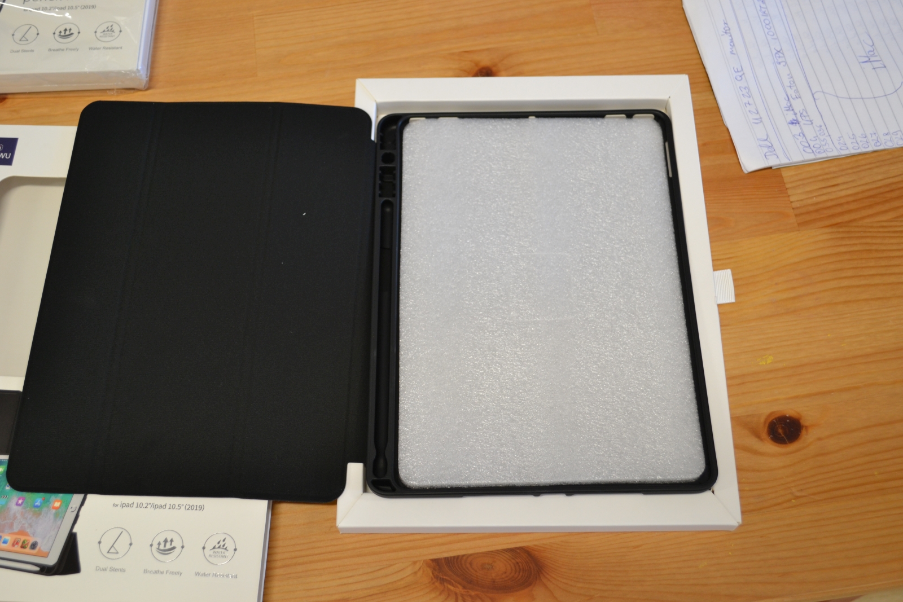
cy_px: 301
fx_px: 978
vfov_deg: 34.2
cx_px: 452
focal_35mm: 39
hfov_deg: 49.5
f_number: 4.2
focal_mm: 26
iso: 400
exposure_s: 1/25
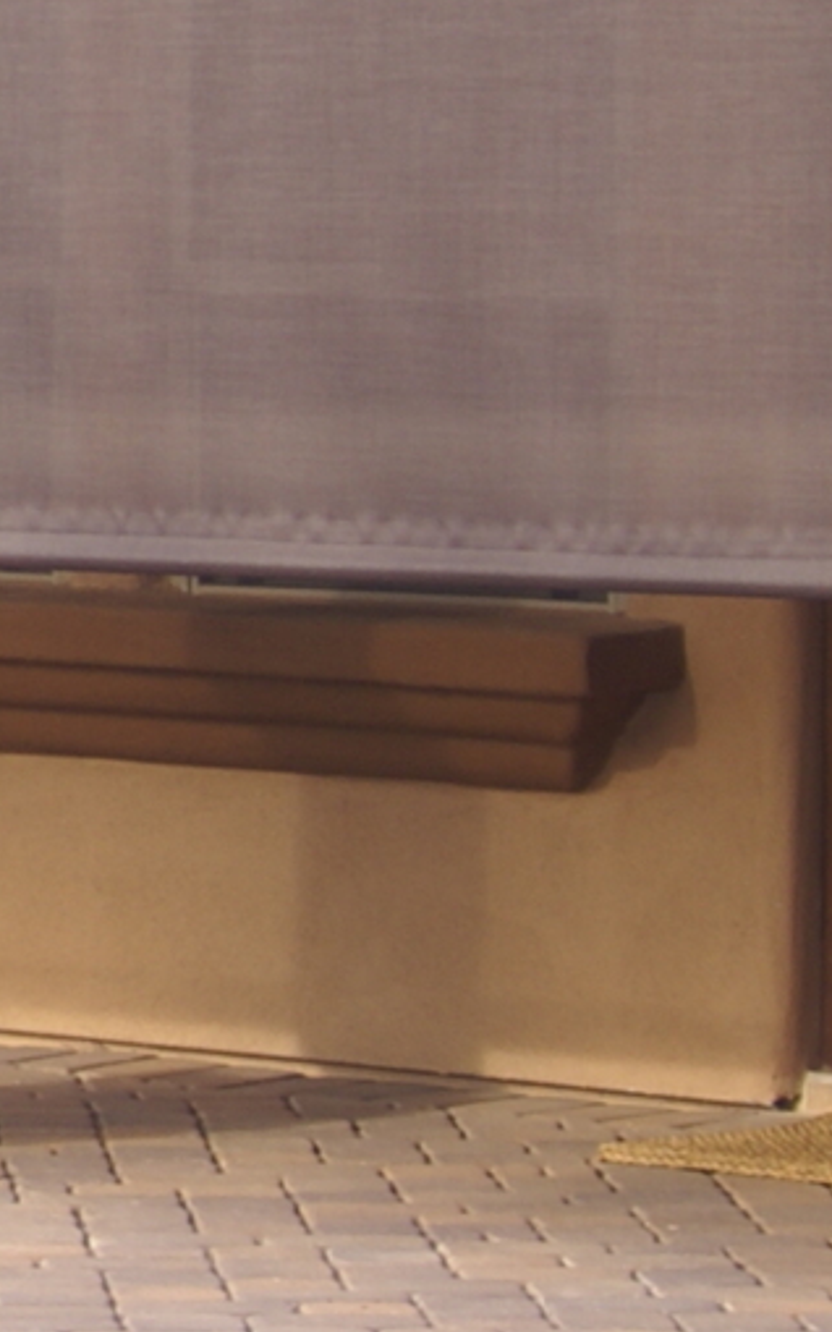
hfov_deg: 4.7
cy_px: -52
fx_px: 9783
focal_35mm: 270
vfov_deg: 7.7
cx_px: -1457
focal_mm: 35
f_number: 6.3
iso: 100
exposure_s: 1/80
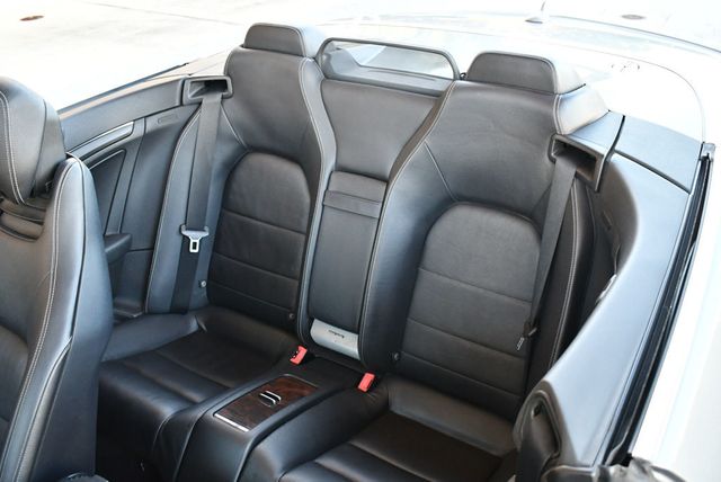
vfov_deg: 36.9
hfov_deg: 53.1
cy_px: 241
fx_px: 722
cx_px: 360
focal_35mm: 36
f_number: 3.5
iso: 1100
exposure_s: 1/125
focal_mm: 18
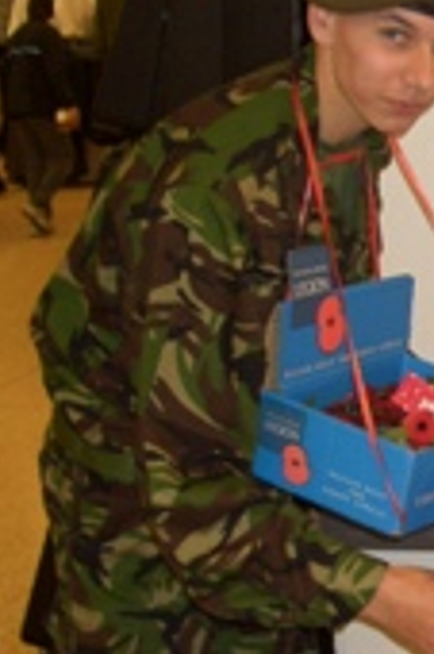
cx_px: 584
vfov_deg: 21.3
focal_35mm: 96
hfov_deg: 13.6
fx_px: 1739
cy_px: 292
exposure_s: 1/60
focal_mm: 5.8
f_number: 2.6
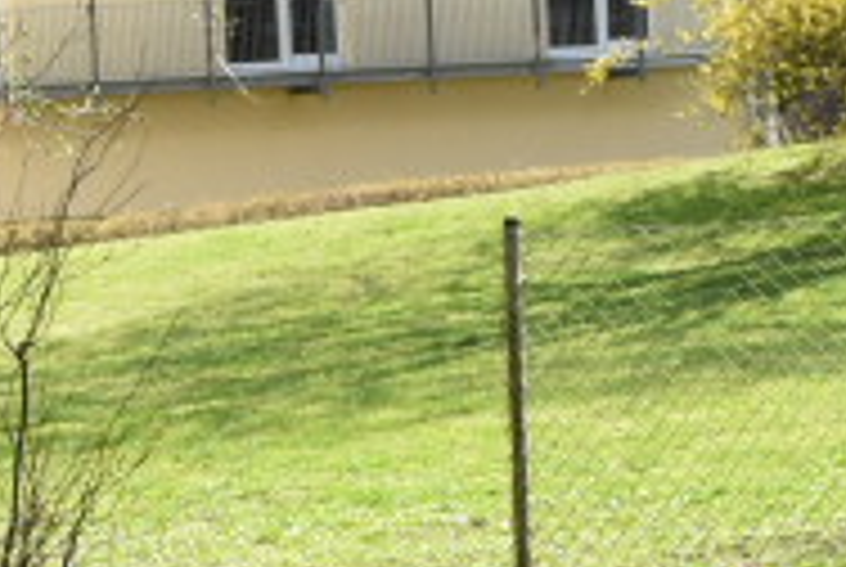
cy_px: 760
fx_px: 5296
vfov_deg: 6.1
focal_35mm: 225
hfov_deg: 9.1
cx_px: 396
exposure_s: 1/250
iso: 280
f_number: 8
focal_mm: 22
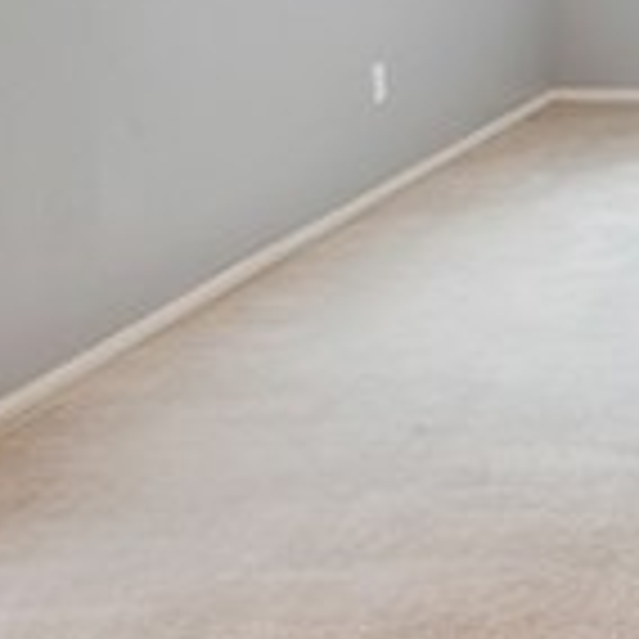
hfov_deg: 15.3
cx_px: 1152
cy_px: -218
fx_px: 2047
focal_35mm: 98
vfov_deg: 16.6
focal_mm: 16
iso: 250
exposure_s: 1/2.5
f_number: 7.1
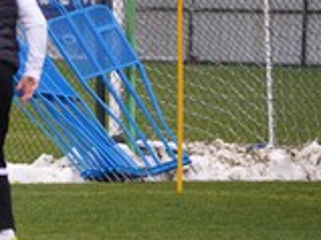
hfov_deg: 3.0
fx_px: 6014
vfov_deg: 2.3
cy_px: 120
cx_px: -200
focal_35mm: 649
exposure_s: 1/1600
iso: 3200
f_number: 2.8
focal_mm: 160
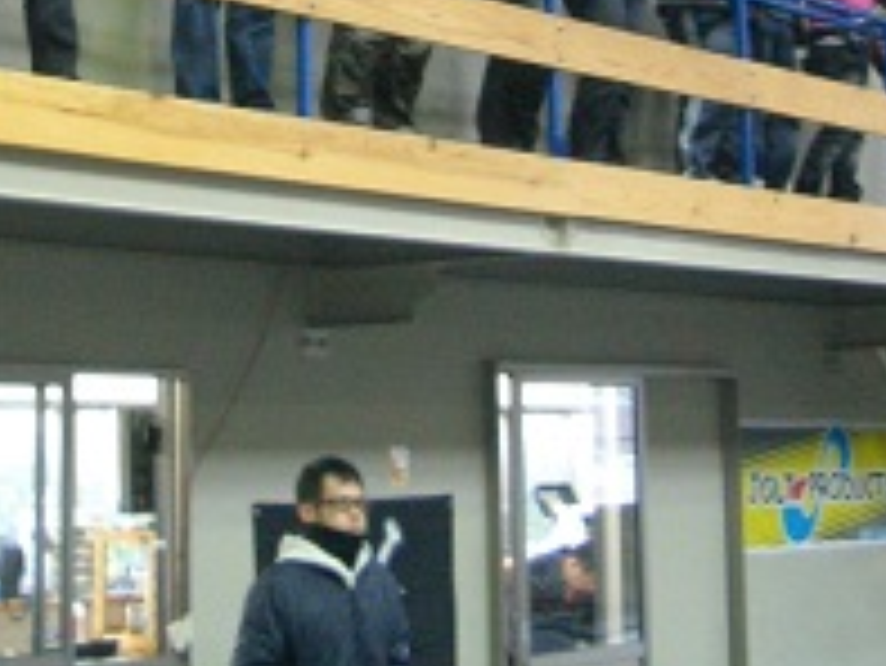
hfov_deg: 21.3
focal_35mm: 91
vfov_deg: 15.6
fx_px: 2331
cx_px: 175
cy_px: -162
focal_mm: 5.8
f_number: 2.6
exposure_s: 1/20
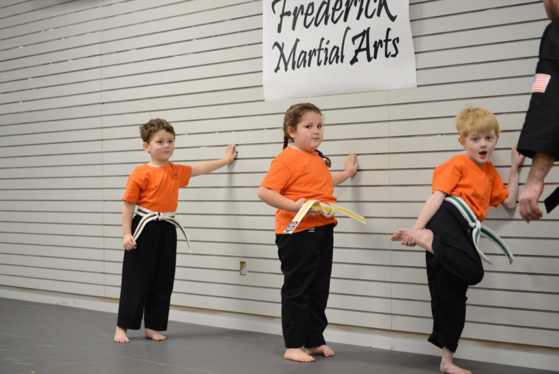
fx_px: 1088
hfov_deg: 28.8
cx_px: 280
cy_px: 187
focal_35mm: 70
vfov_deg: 19.5
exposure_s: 1/100
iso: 2500
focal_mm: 70
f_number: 4
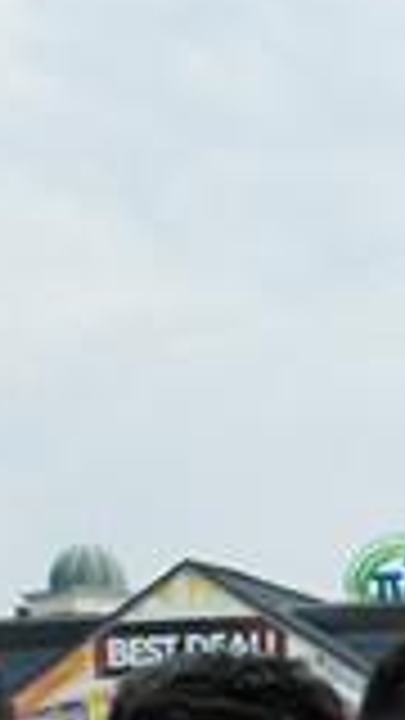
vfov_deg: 15.9
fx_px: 2482
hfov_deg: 8.5
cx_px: 963
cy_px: 832
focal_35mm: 130
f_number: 7.1
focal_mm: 22
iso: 200
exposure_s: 1/640
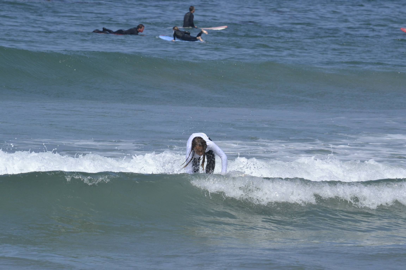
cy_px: 135
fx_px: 5075
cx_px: 203
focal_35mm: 450
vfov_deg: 3.1
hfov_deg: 4.6
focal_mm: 300
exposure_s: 1/1600
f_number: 13
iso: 800
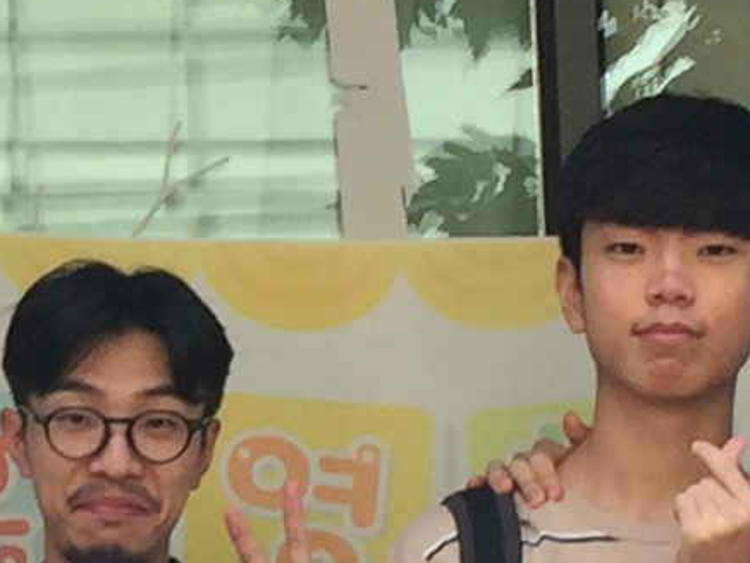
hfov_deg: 9.0
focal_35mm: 217
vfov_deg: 6.8
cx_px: -60
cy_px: 458
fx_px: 4702
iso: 32
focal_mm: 4.15
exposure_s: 1/196
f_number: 2.2
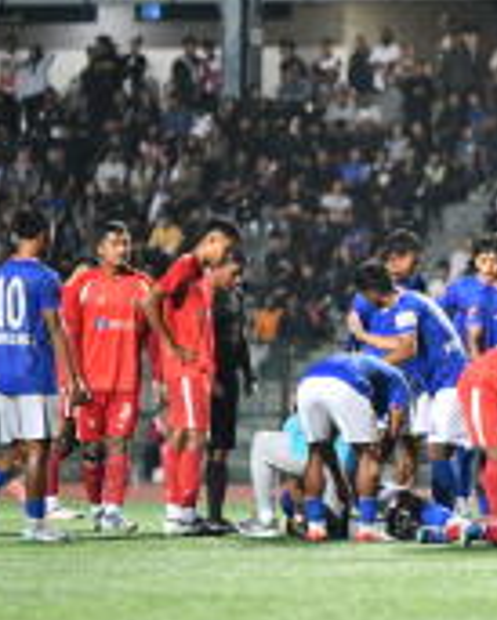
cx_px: 501
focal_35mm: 438
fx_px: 8046
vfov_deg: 4.4
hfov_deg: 3.5
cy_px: 306
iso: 2500
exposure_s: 1/1000
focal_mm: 200
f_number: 2.8
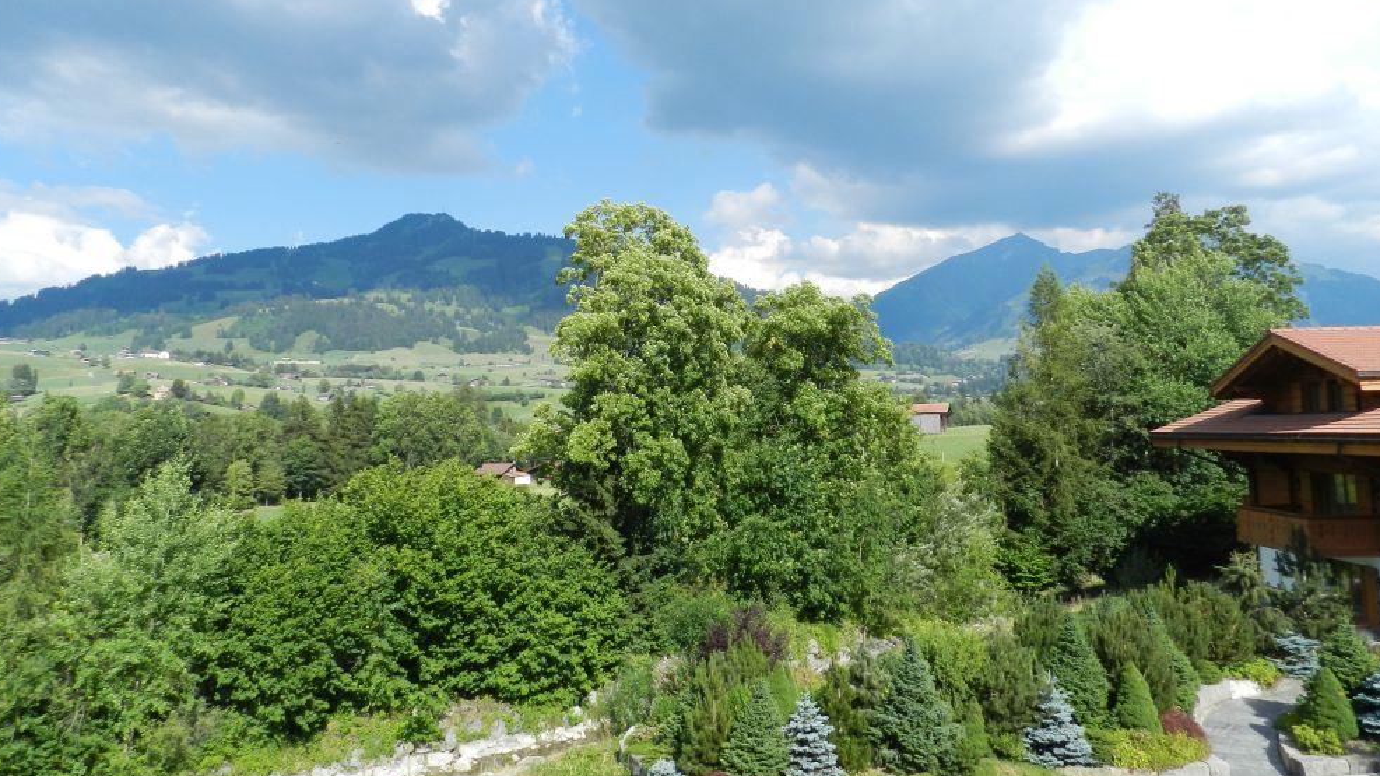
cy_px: 345
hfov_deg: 71.9
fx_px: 951
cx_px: 695
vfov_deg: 44.3
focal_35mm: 26
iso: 160
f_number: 4
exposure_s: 1/800
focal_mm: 4
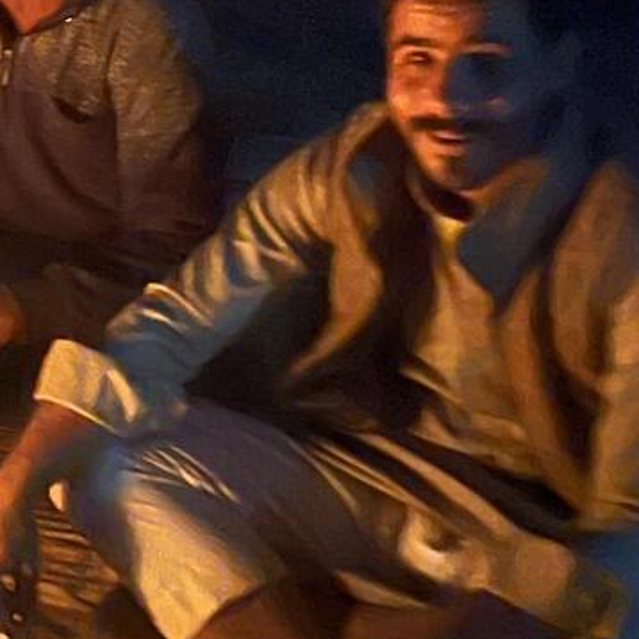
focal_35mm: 122
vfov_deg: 14.2
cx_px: -575
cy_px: 138
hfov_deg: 12.8
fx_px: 2548
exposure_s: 1/15
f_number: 1.5
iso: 1600
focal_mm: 5.7
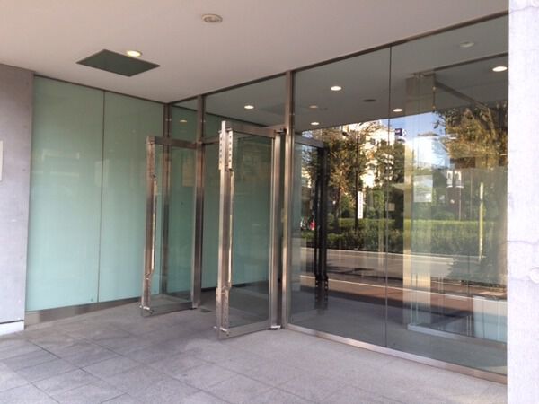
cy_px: 202
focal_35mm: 29
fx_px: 452
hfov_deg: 61.7
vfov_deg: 48.2
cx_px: 270
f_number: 2.2
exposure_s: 1/120
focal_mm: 4.15
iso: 40
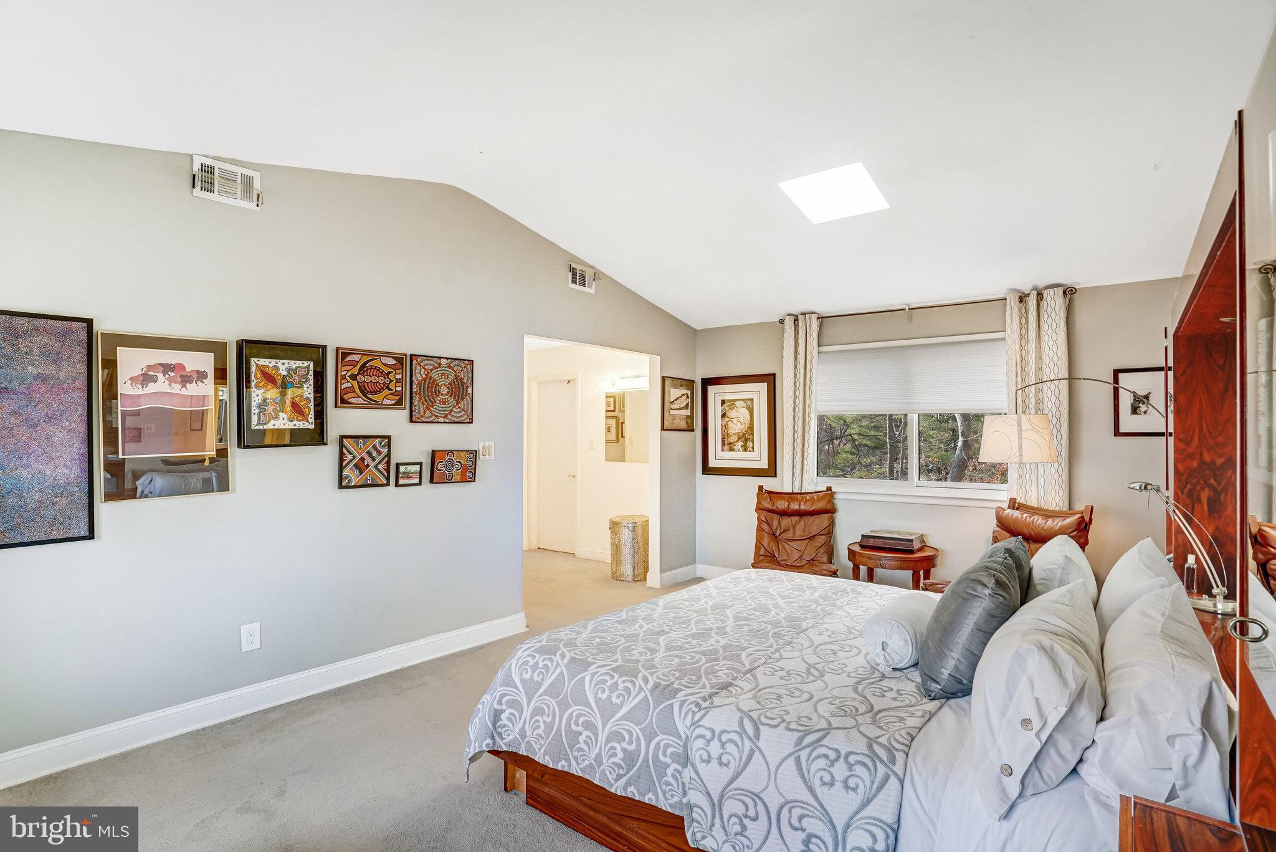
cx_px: 638
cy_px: 426
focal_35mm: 17
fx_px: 603
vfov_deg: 70.5
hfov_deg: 93.3
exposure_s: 1/15
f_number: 8
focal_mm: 17
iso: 1250
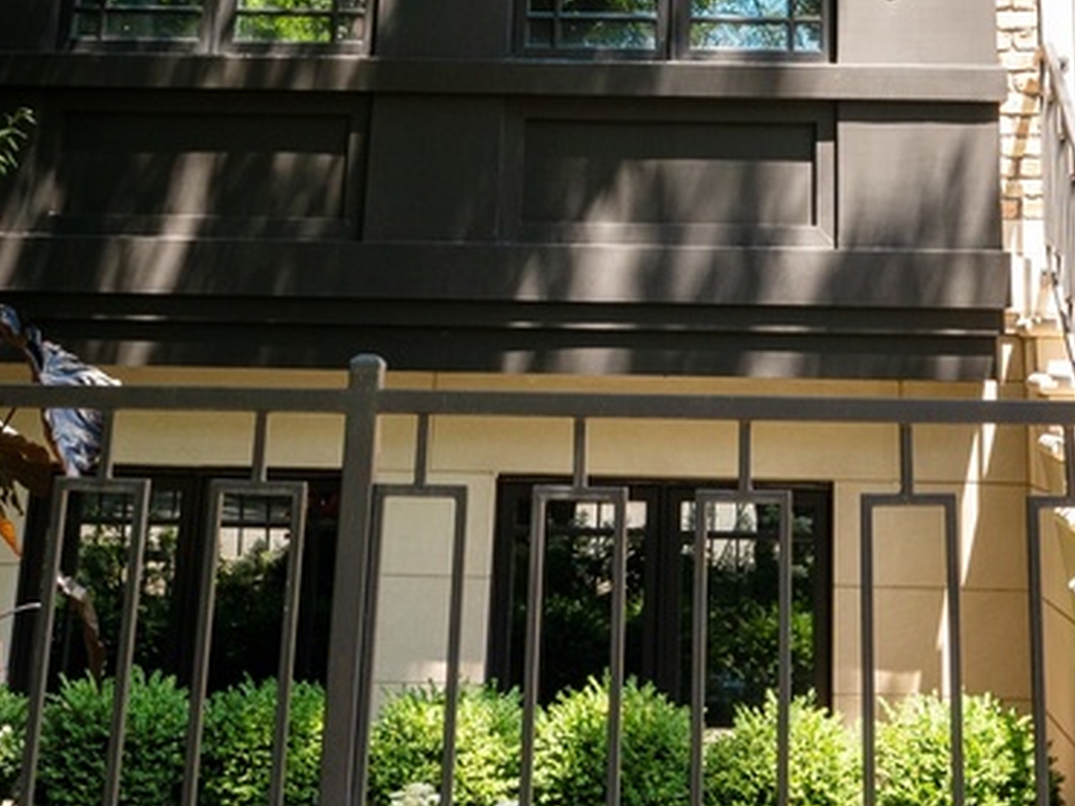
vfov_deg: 20.2
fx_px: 1956
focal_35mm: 63
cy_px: -389
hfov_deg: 30.6
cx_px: 690
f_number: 8
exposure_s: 1/80
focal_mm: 15
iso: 200
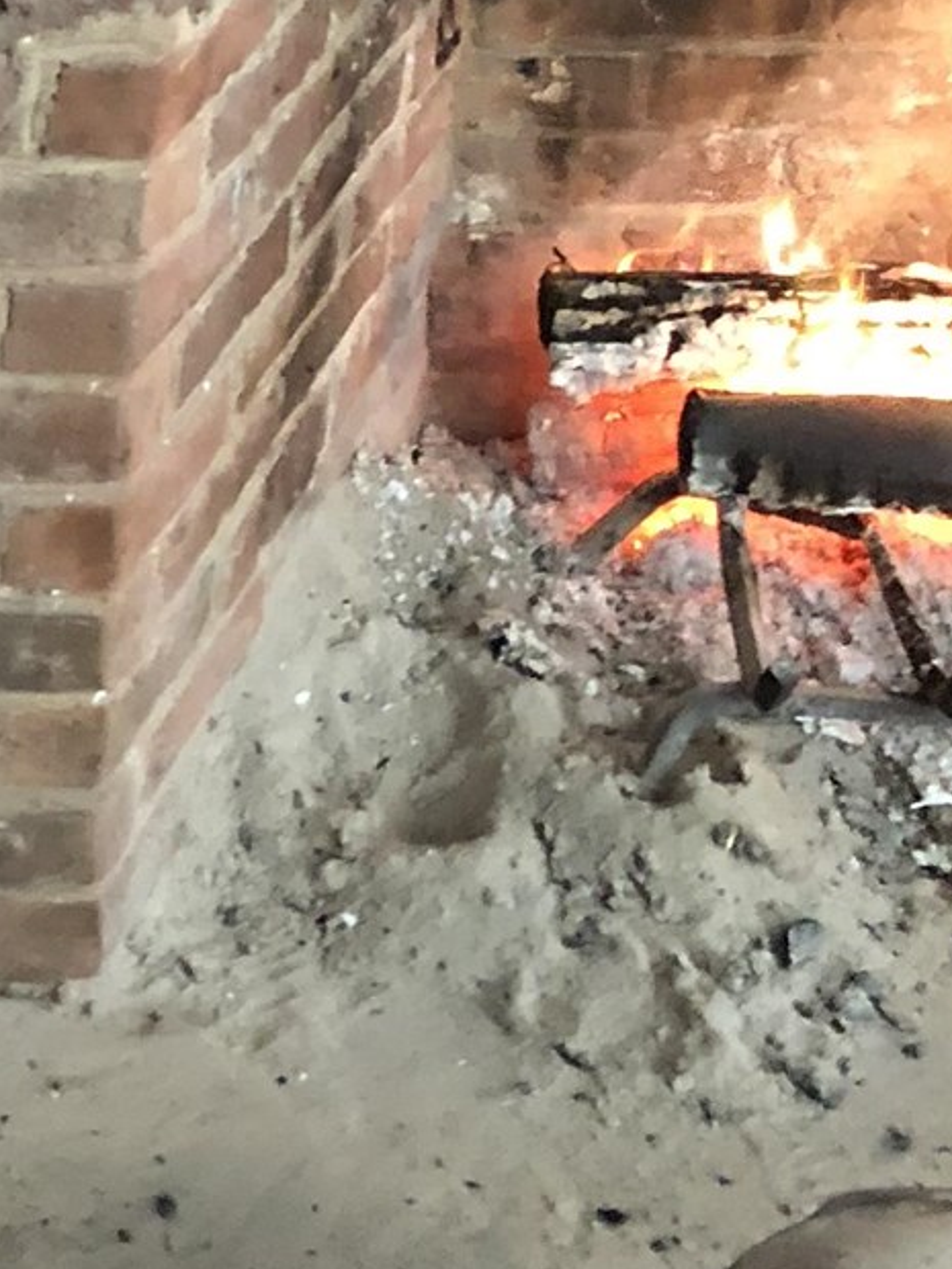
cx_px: -803
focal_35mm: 104
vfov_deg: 17.3
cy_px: -540
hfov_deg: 12.8
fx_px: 3814
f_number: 1.8
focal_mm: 3.99
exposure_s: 1/6
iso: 100
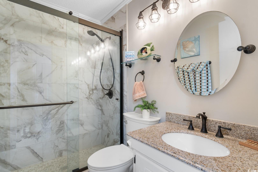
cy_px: 86
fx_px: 115
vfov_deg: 73.7
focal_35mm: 16
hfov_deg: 96.7
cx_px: 129
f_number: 6.3
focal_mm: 11
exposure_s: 1/2
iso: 100
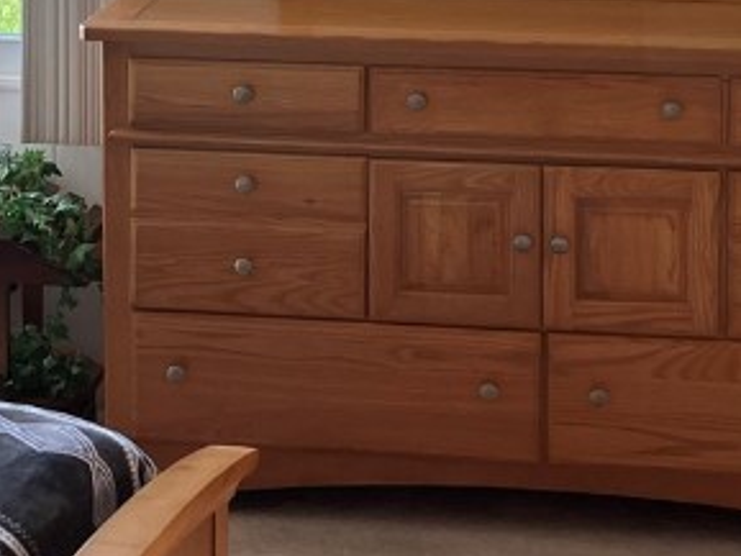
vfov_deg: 15.1
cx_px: 323
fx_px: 1970
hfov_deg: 21.3
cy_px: -218
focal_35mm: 92
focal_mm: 5.1
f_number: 1.6
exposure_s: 1/120
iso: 80
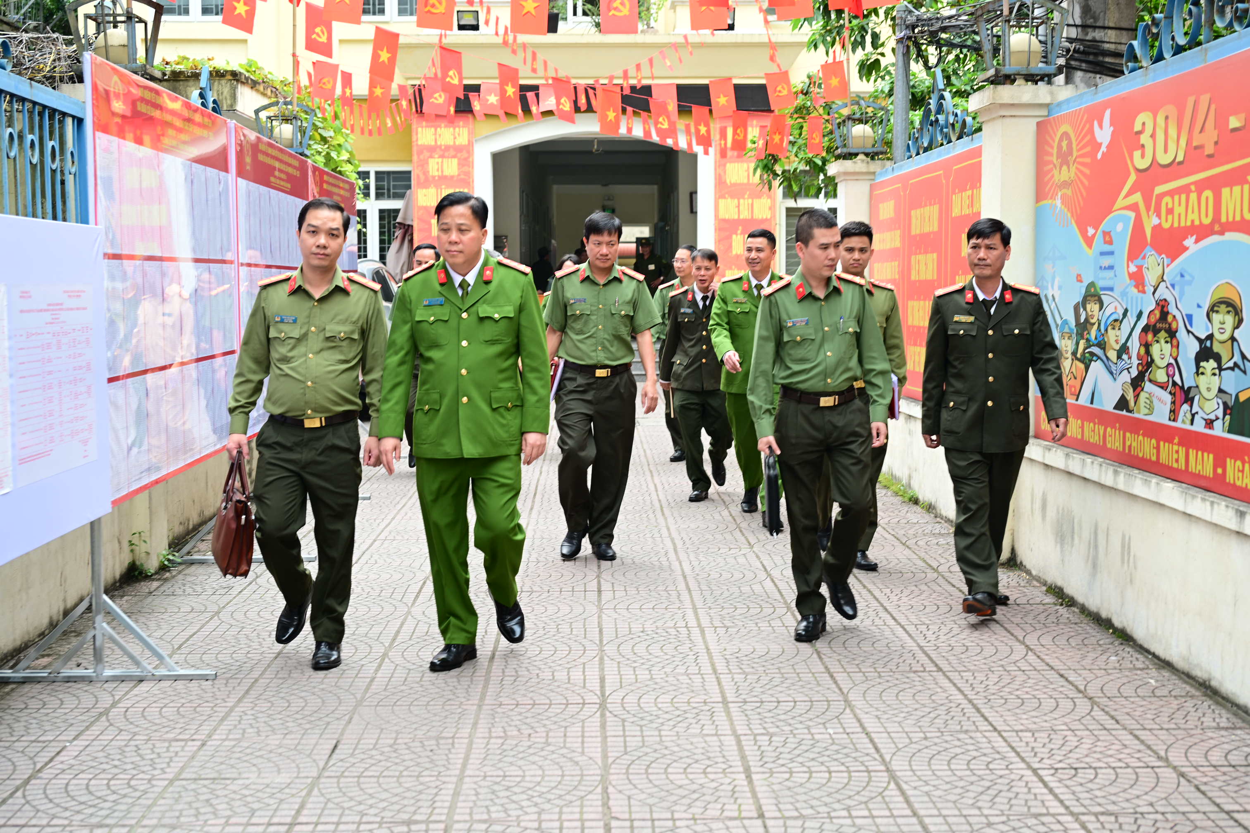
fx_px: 1597
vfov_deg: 29.2
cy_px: 416
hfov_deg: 42.7
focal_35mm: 46
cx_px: 625
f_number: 4
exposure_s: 1/160
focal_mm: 46
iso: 200
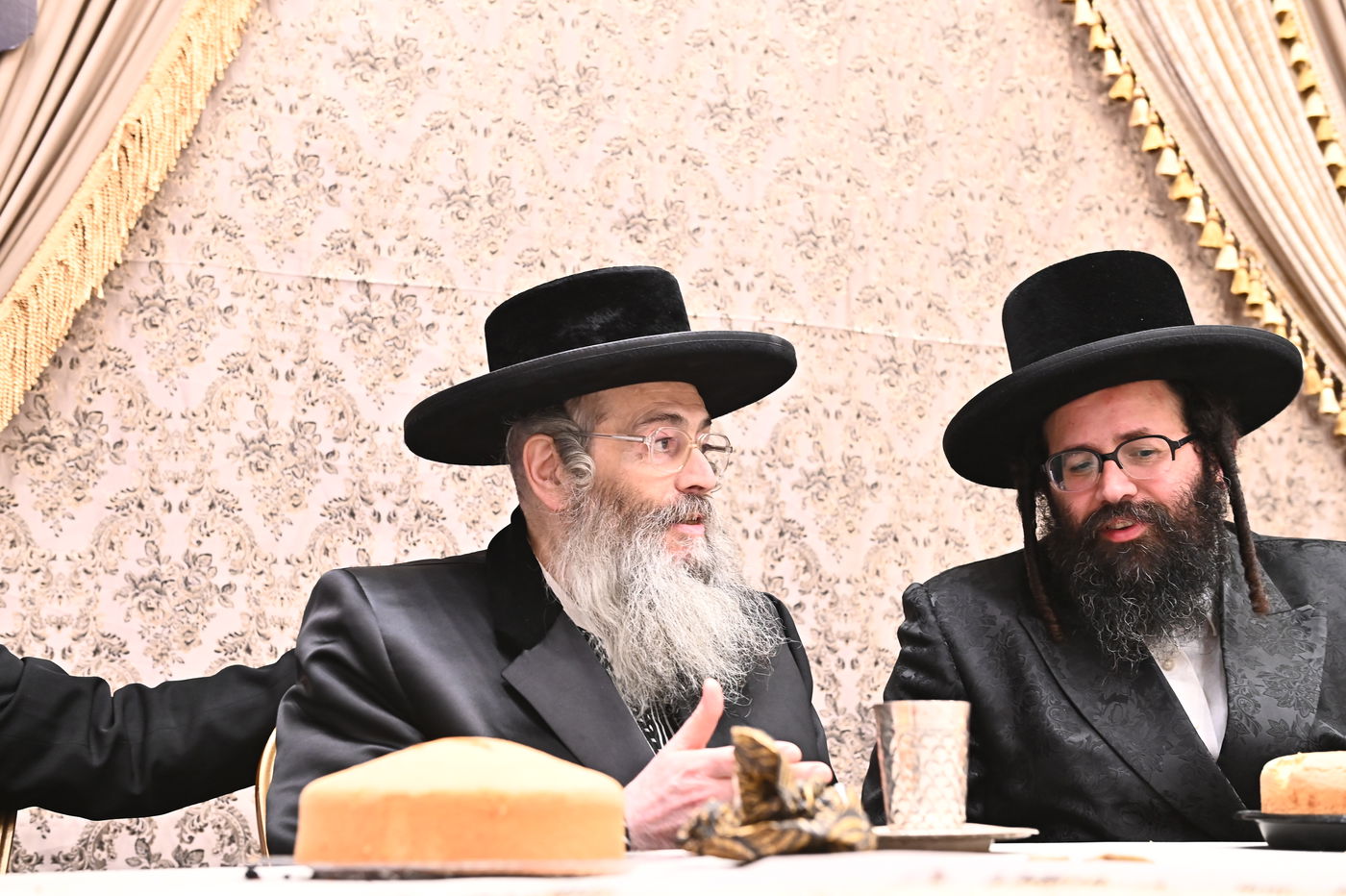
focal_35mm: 50
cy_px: 448
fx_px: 1868
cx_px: 673
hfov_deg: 39.6
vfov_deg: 27.0
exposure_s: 1/160
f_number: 5
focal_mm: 50
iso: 3200
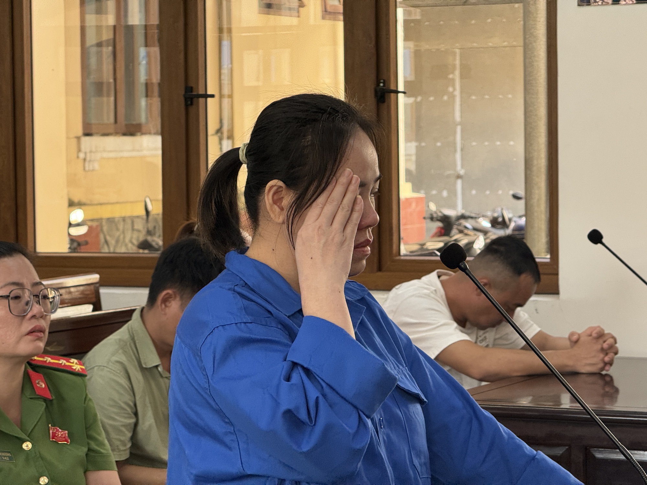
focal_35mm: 120
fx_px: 2243
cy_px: 242
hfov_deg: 16.4
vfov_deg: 12.3
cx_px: 324
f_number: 2.8
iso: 125
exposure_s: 1/99
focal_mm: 15.66
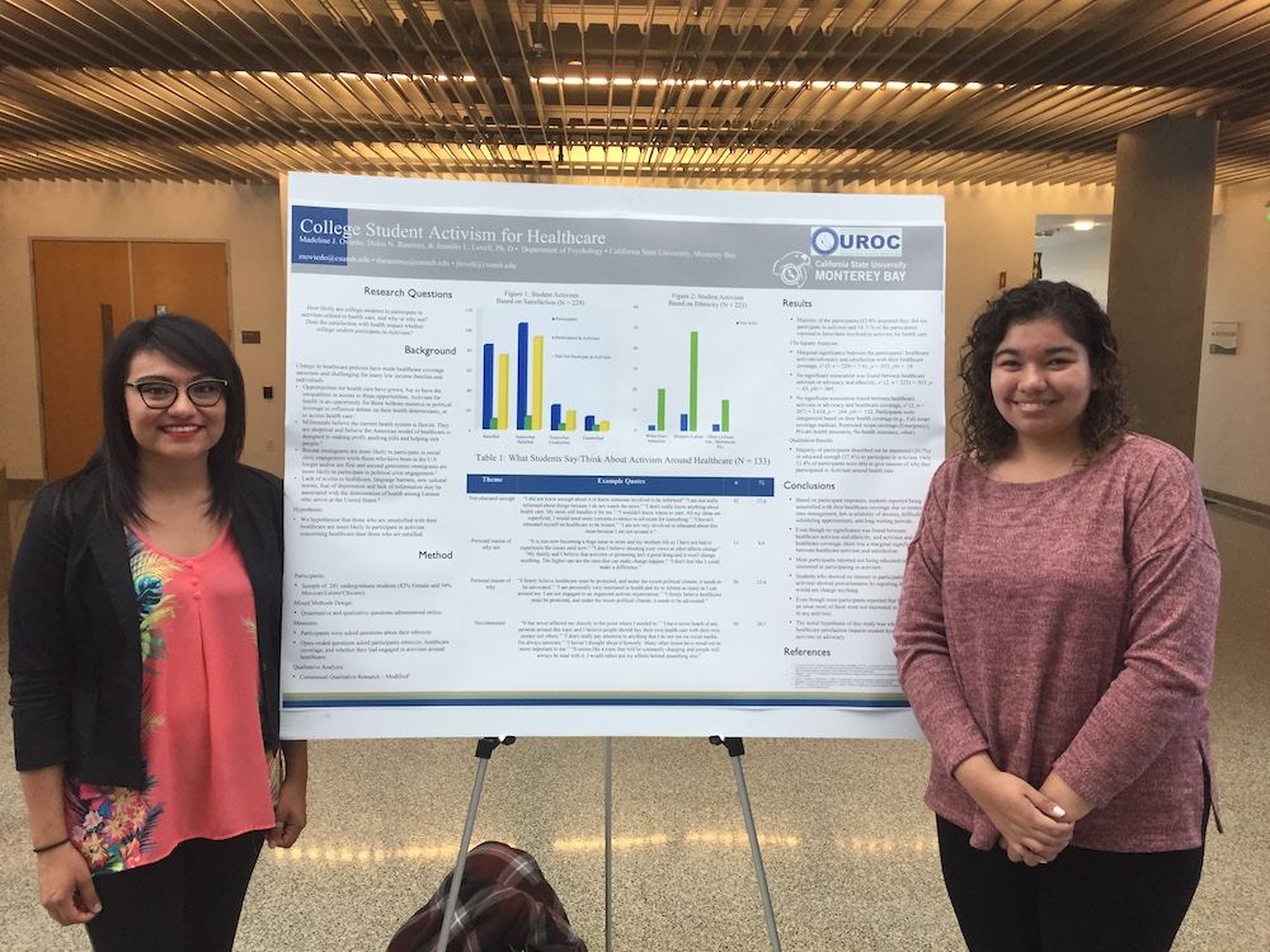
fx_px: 1064
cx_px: 635
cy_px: 476
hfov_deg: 61.7
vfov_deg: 48.2
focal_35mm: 29
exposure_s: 1/30
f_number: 2.2
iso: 50
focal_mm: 4.15
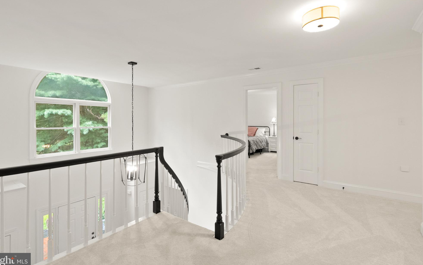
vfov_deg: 67.9
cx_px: 203
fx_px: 196
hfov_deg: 94.3
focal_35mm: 17
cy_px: 121
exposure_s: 1/20
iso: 3200
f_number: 8
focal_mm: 16
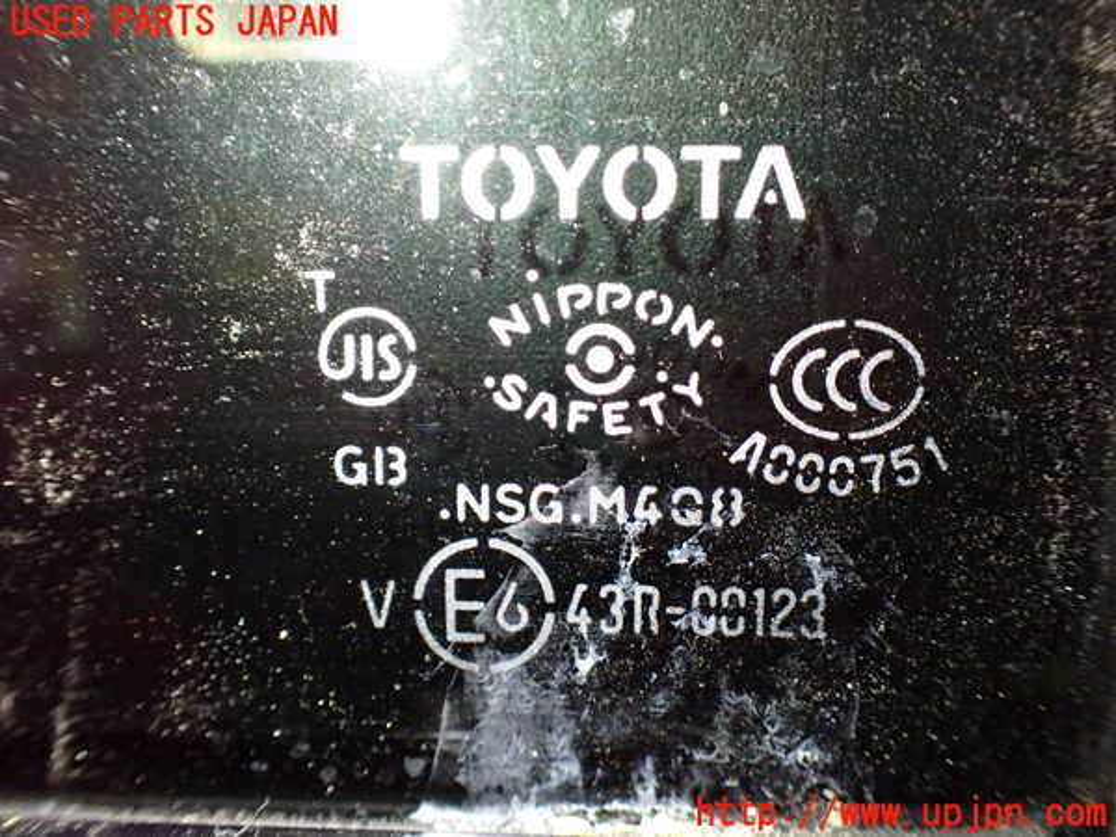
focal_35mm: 30
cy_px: 418
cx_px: 558
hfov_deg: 60.0
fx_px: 967
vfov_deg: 46.8
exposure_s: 1/30
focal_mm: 5.4
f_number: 2.3
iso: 800
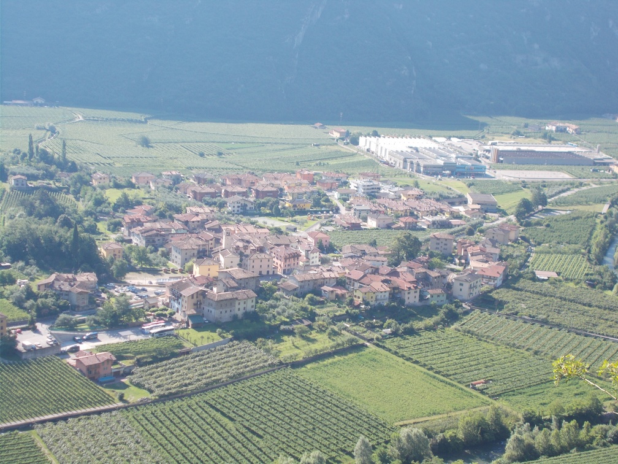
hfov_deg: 29.4
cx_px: 309
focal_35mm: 66
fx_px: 1178
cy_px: 232
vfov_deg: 22.3
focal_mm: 11.8
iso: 80
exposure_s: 1/125
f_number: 5.3
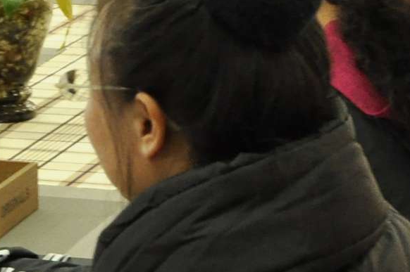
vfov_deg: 5.9
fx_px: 2640
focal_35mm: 232
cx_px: -329
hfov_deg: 8.5
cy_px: -30
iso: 1000
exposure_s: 1/50
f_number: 4
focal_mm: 28
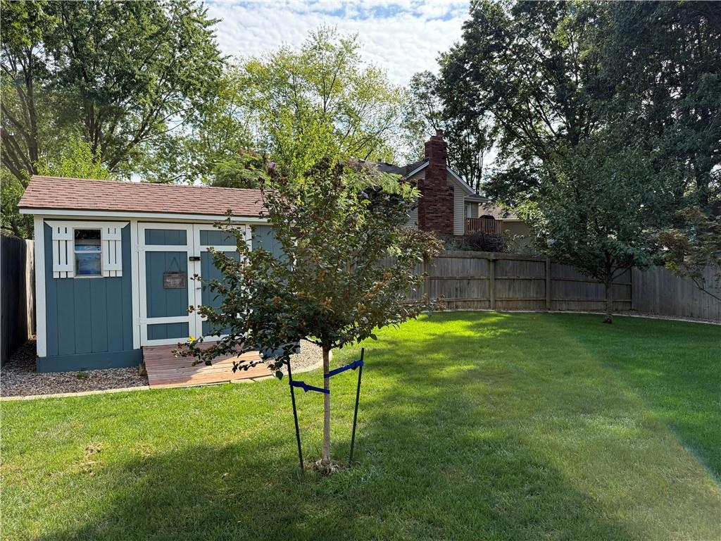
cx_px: 360
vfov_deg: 56.8
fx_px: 500
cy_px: 270
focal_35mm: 24
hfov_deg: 71.6
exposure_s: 1/1770
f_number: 1.78
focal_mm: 6.76
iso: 100
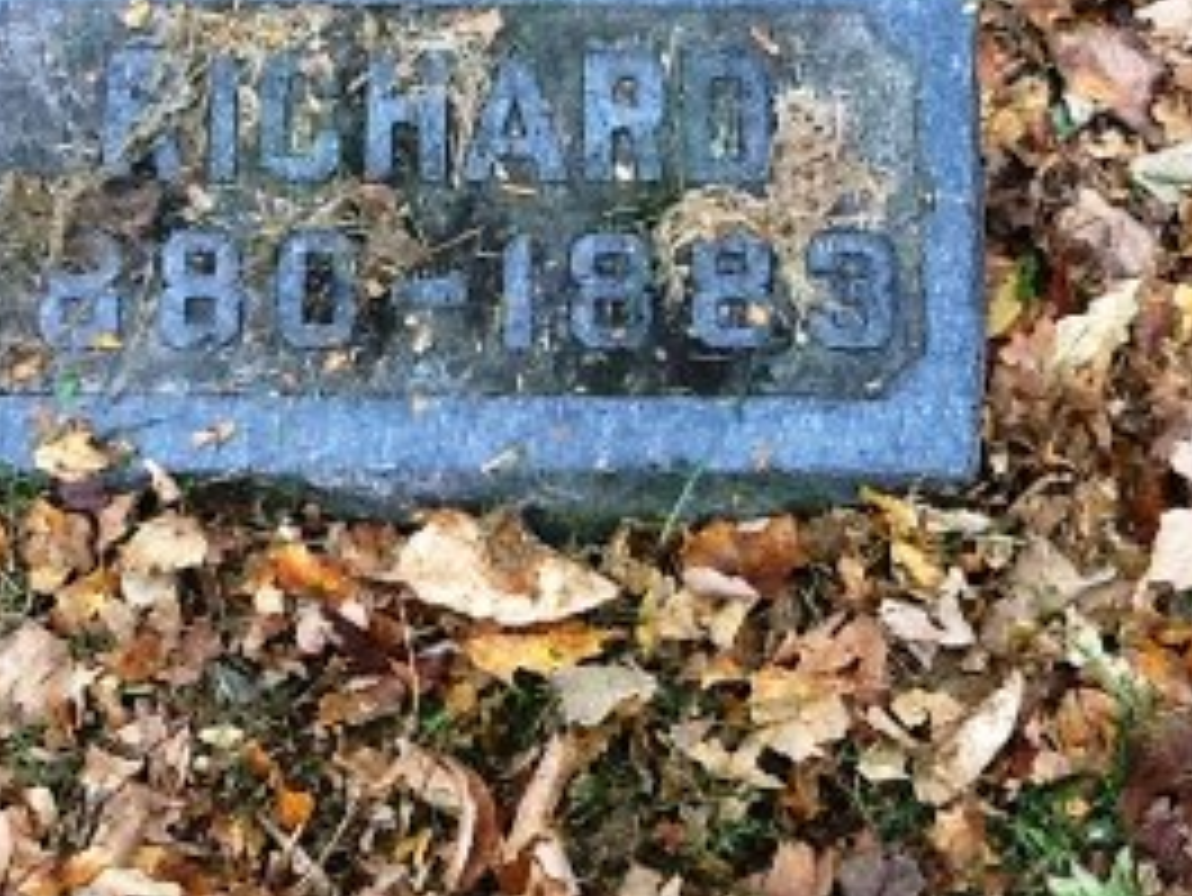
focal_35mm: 54
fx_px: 1860
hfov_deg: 35.4
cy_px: 189
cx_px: 481
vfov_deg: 26.6
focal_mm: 2.03
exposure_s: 1/120
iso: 125
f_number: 2.4
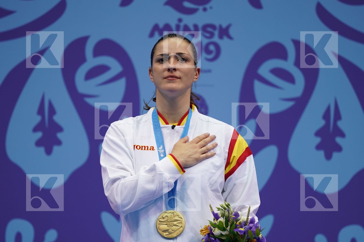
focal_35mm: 600
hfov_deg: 3.4
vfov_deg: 2.3
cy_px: 121
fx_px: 6066
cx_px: 182
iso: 400
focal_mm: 400
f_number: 2.8
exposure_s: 1/500
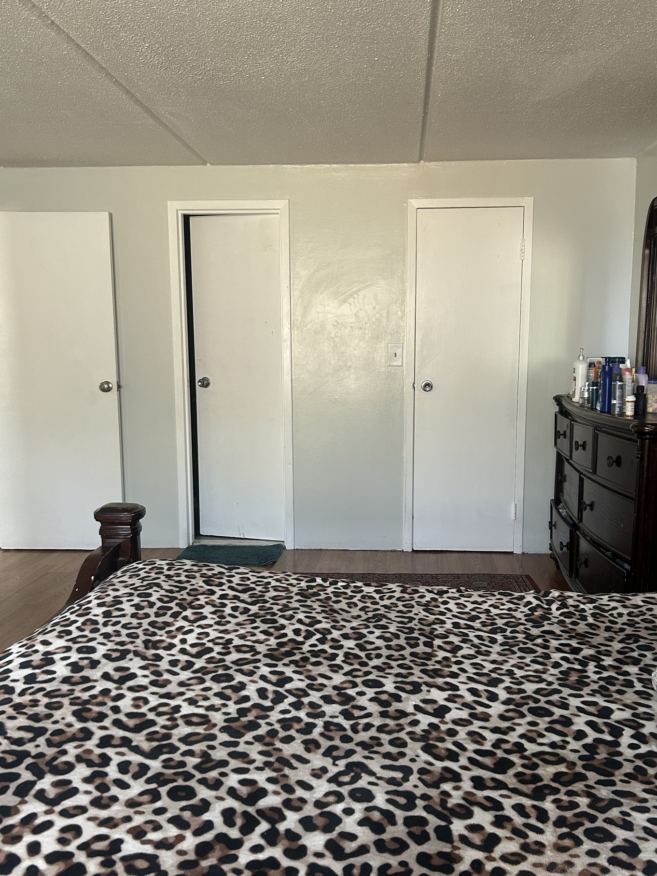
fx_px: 835
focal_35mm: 33
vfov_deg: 55.3
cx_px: 355
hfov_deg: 42.9
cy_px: 471
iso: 160
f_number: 1.5
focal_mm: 5.7
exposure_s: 1/60
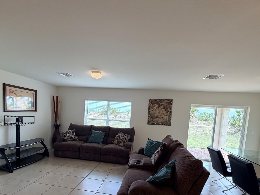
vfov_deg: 70.2
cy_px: 124
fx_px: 135
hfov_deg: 87.7
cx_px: 127
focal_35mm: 18
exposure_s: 1/120
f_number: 2.2
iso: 100
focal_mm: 2.22
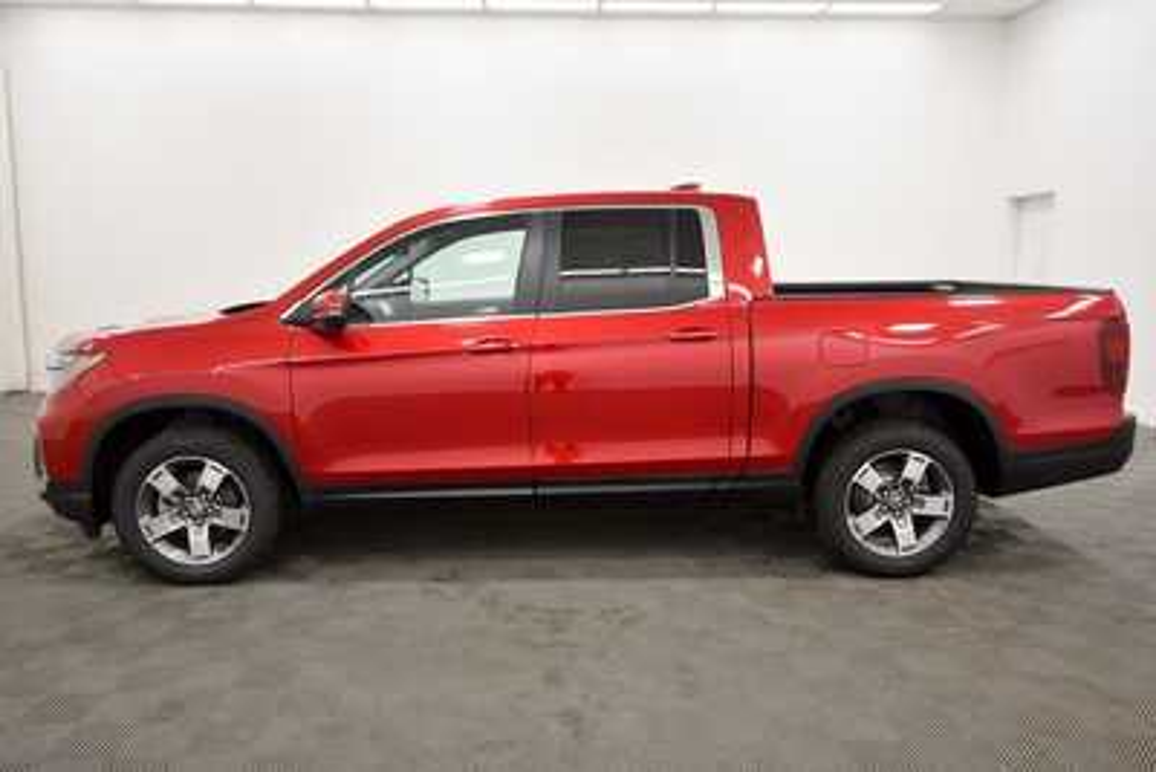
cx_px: 578
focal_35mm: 27
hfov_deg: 67.4
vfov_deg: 48.0
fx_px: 867
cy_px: 386
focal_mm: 18
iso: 1000
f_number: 5.6
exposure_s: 1/125
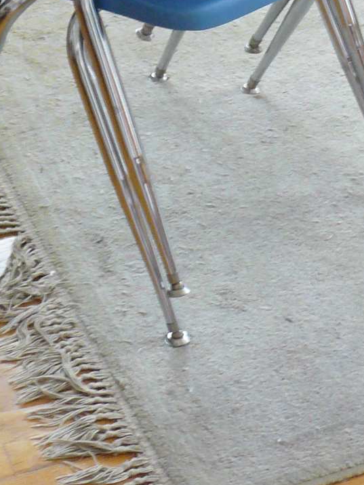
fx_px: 1444
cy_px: -53
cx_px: 287
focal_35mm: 103
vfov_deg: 18.3
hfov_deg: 14.3
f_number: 2.8
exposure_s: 1/6
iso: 200
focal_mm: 6
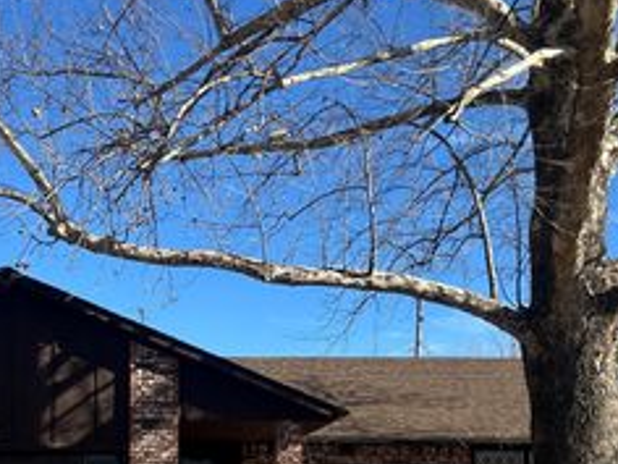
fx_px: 982
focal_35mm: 55
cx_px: 162
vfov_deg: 25.3
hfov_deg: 34.3
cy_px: 457
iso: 50
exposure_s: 1/2353
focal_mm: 5.7
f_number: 1.5
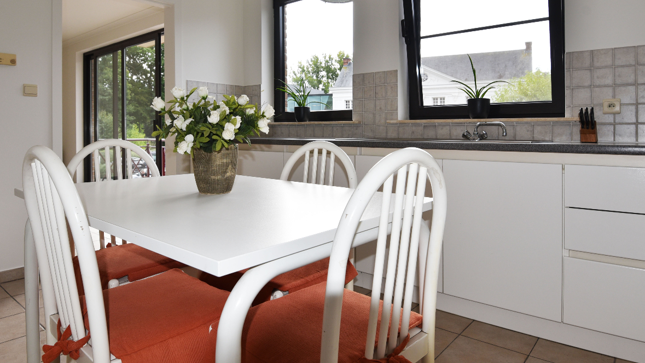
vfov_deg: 49.1
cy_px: 141
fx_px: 393
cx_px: 337
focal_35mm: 23
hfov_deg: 78.7
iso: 100
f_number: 6.3
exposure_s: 1/160
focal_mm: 16
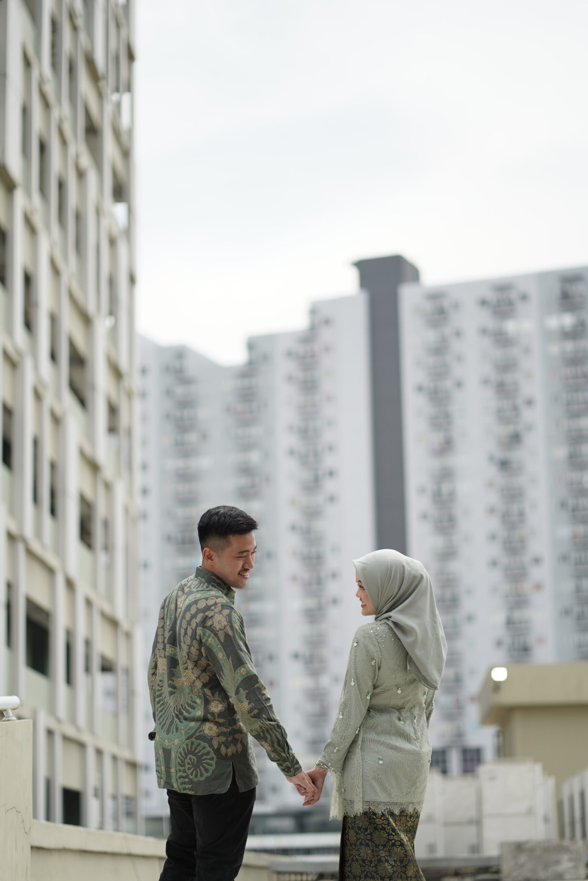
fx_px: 2082
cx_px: 294
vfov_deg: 23.9
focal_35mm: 85
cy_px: 440
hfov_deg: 16.1
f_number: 1.8
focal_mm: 85
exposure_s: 1/4000
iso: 125
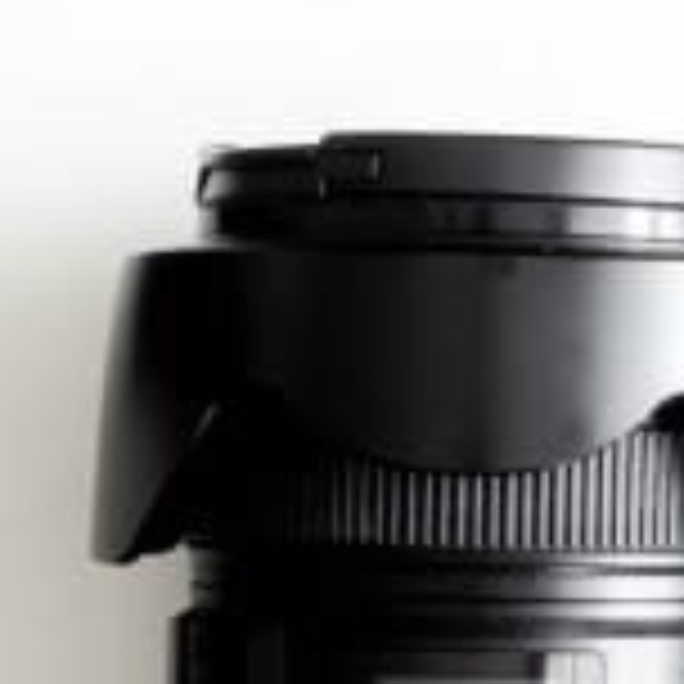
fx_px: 3733
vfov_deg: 10.4
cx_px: 472
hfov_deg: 10.5
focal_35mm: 167
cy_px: 731
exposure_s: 1
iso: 200
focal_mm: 16
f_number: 14
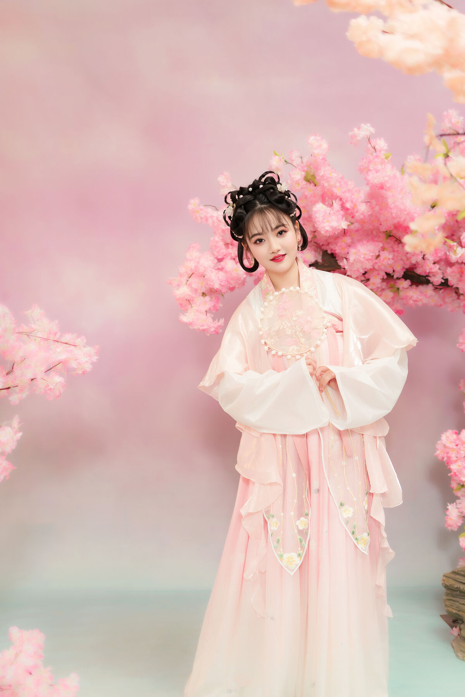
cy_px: 348
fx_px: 968
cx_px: 232
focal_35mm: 50
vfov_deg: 39.6
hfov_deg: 27.0
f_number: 2.2
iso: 100
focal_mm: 50
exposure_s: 1/100
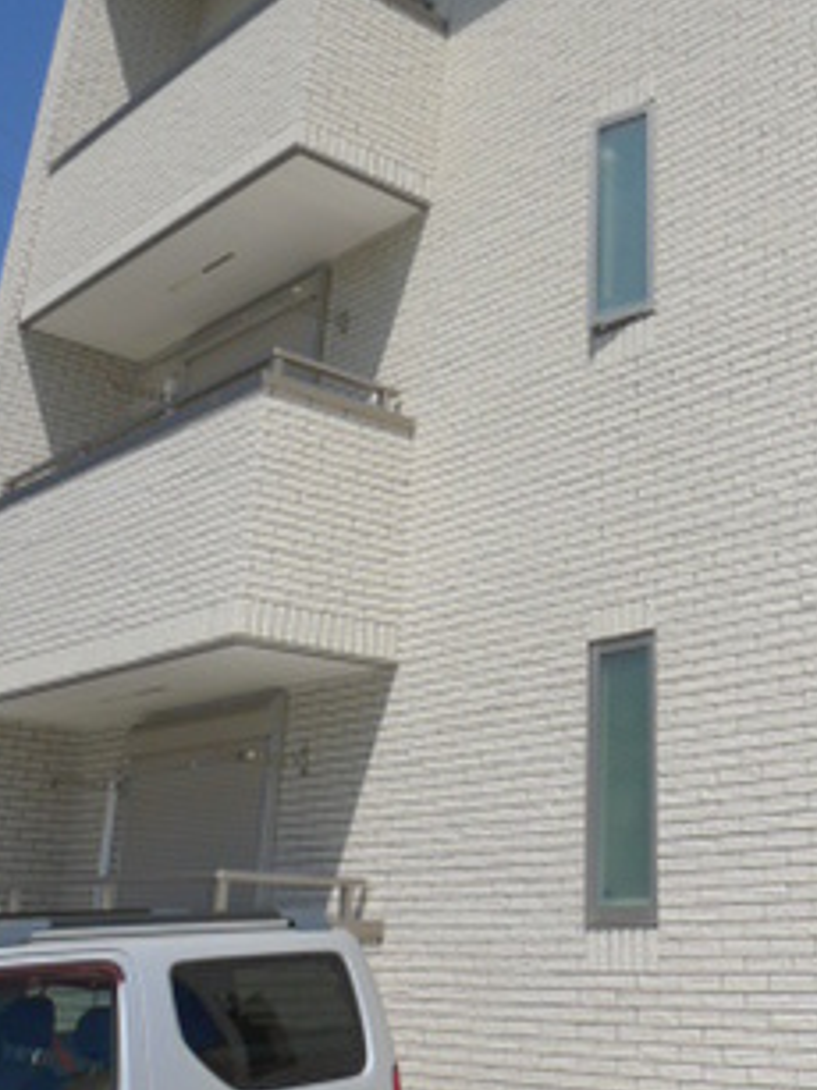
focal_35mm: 41
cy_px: 327
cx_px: 709
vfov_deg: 44.8
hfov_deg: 33.6
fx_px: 1291
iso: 100
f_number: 5
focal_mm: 3.9
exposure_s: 1/800
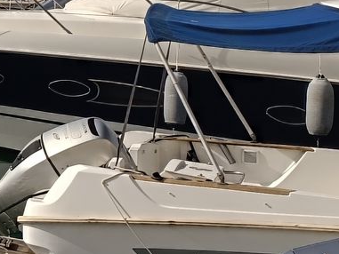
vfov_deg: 11.4
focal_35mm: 129
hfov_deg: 11.8
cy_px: -4
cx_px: -526
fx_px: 1264
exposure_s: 1/778
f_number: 1.65
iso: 52
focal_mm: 6.14
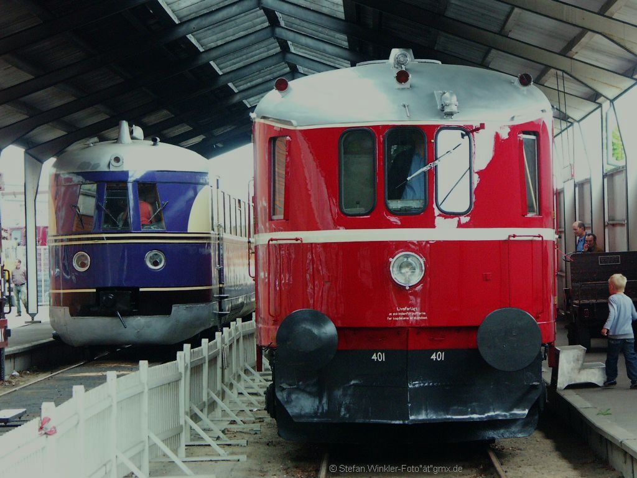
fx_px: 2392
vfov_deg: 11.4
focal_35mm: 130
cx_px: 318
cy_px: 239
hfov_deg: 15.2
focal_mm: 33.17
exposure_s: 1/60
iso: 400
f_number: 4.5
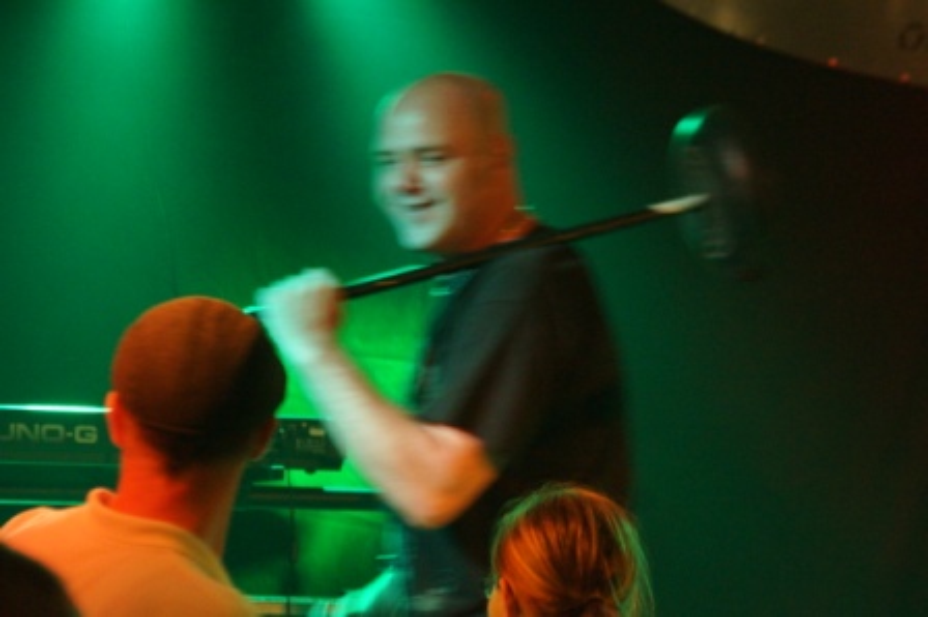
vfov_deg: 7.0
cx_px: 464
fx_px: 5023
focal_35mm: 195
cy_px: 308
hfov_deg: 10.6
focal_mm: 130
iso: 3200
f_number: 5.6
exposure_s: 1/20
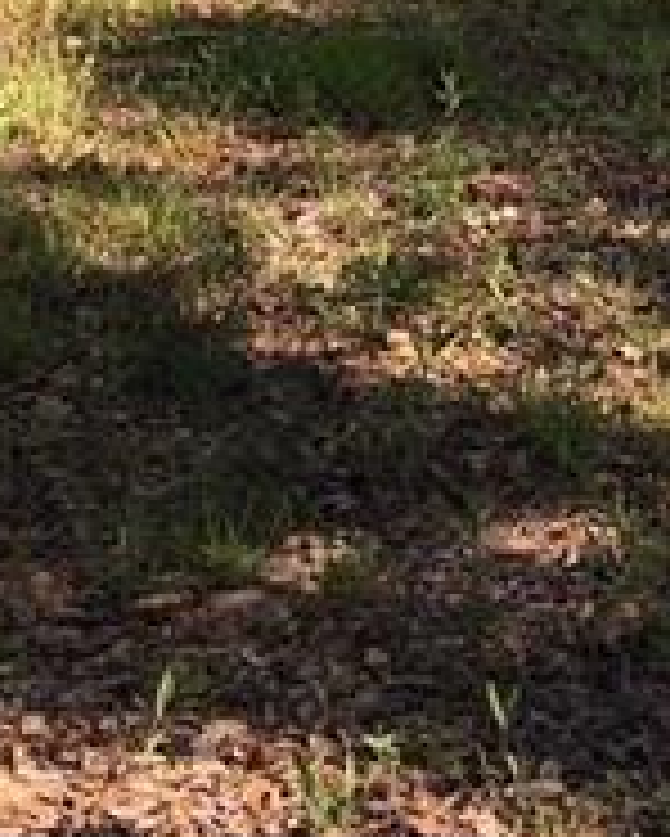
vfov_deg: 15.5
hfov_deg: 12.9
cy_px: -320
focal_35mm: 117
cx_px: 751
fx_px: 2898
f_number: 2.2
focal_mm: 4.15
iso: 25
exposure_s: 1/377
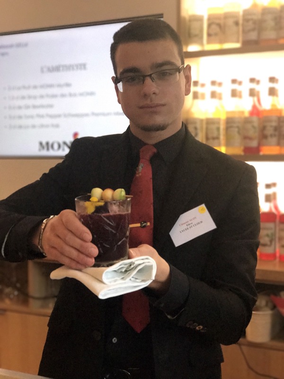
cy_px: 190
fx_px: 624
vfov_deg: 33.8
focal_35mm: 57
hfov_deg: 25.7
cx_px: 142
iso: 250
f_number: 2.8
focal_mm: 6.6
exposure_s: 1/60
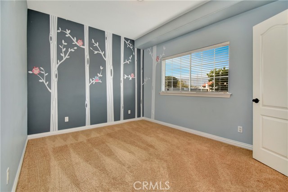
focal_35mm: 15
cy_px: 96
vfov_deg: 77.4
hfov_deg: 100.4
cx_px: 144
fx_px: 120
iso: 800
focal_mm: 10
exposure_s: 1/250
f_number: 20
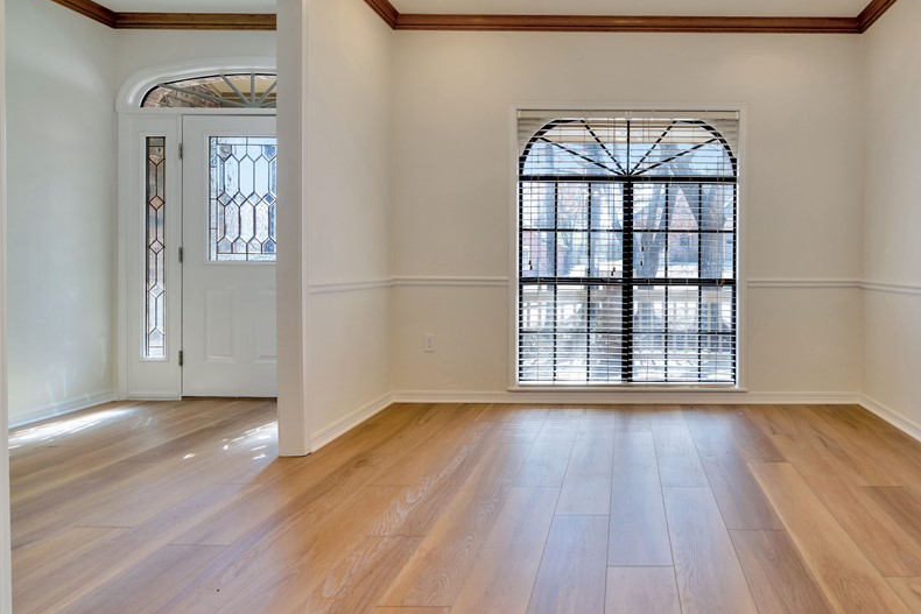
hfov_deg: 75.8
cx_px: 623
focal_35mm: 22
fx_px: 563
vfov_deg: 57.0
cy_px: 263
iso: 100
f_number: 7.1
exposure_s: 1/8
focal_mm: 16
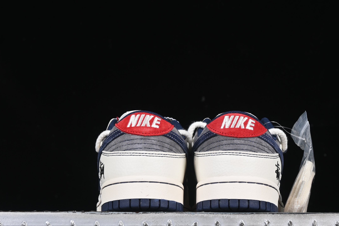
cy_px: 123
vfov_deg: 14.2
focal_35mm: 96
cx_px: 193
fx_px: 904
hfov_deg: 21.2
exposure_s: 1/60
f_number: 8
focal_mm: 50
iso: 160
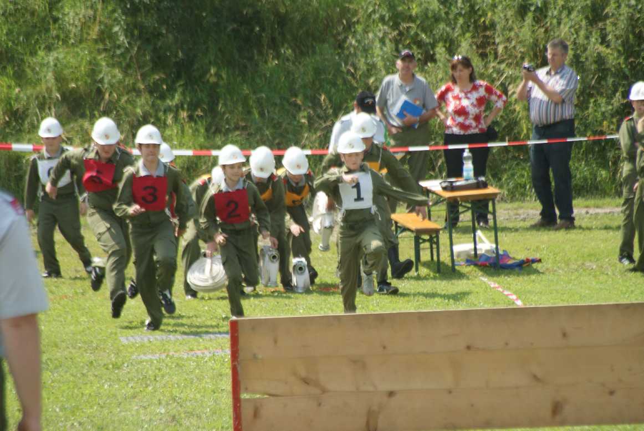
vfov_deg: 4.6
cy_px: 216
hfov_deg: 6.9
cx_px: 322
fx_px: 5373
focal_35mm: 300
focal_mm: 200
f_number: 5.6
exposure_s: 1/500
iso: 200
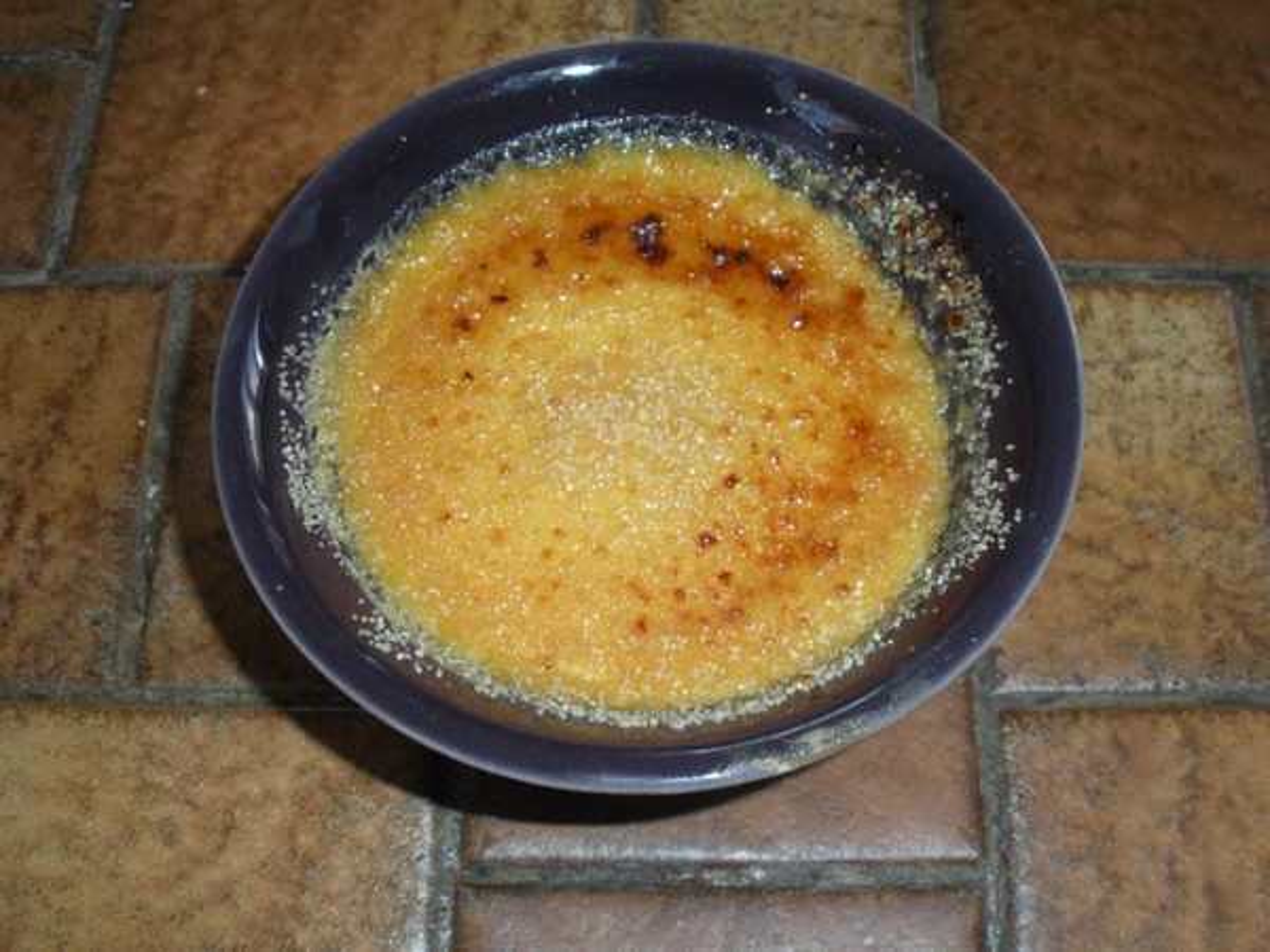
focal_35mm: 43
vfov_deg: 33.6
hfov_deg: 43.9
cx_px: 635
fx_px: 1578
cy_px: 476
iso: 200
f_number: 4
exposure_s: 1/60
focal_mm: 7.7
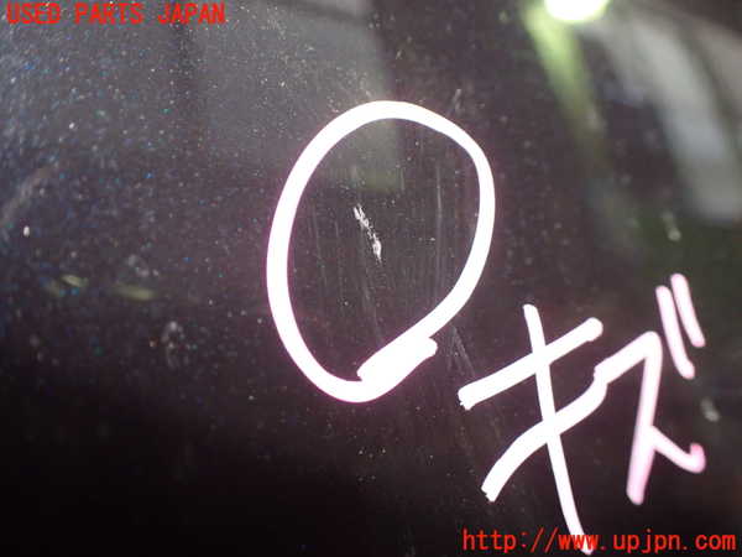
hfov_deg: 60.0
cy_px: 278
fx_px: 643
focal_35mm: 30
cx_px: 371
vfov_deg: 46.8
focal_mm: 5.4
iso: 800
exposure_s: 1/125
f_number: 2.3
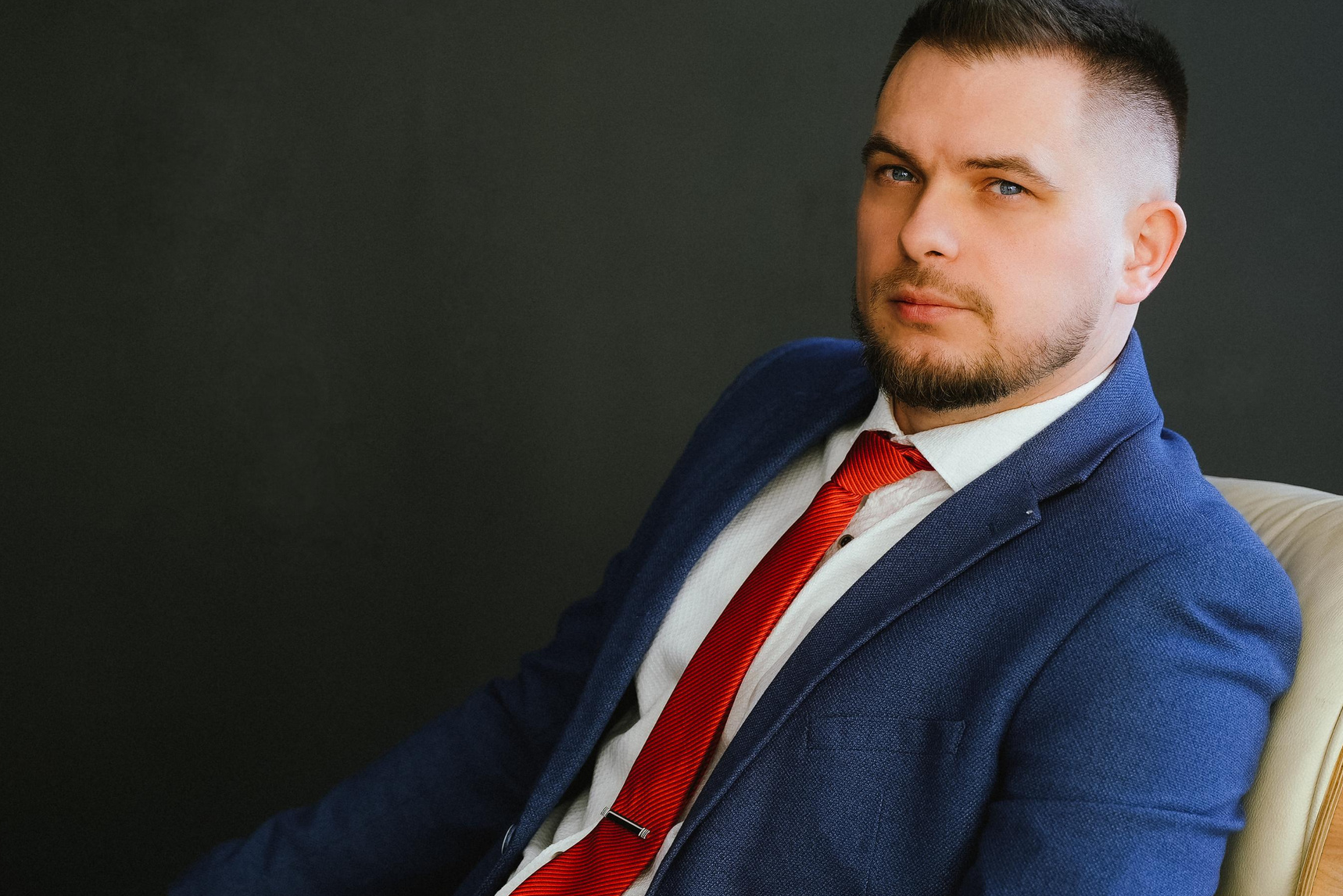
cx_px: 724
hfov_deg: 27.6
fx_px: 2729
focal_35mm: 73
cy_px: 577
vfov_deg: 18.6
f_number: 3.2
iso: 250
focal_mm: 49.1
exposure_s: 1/100
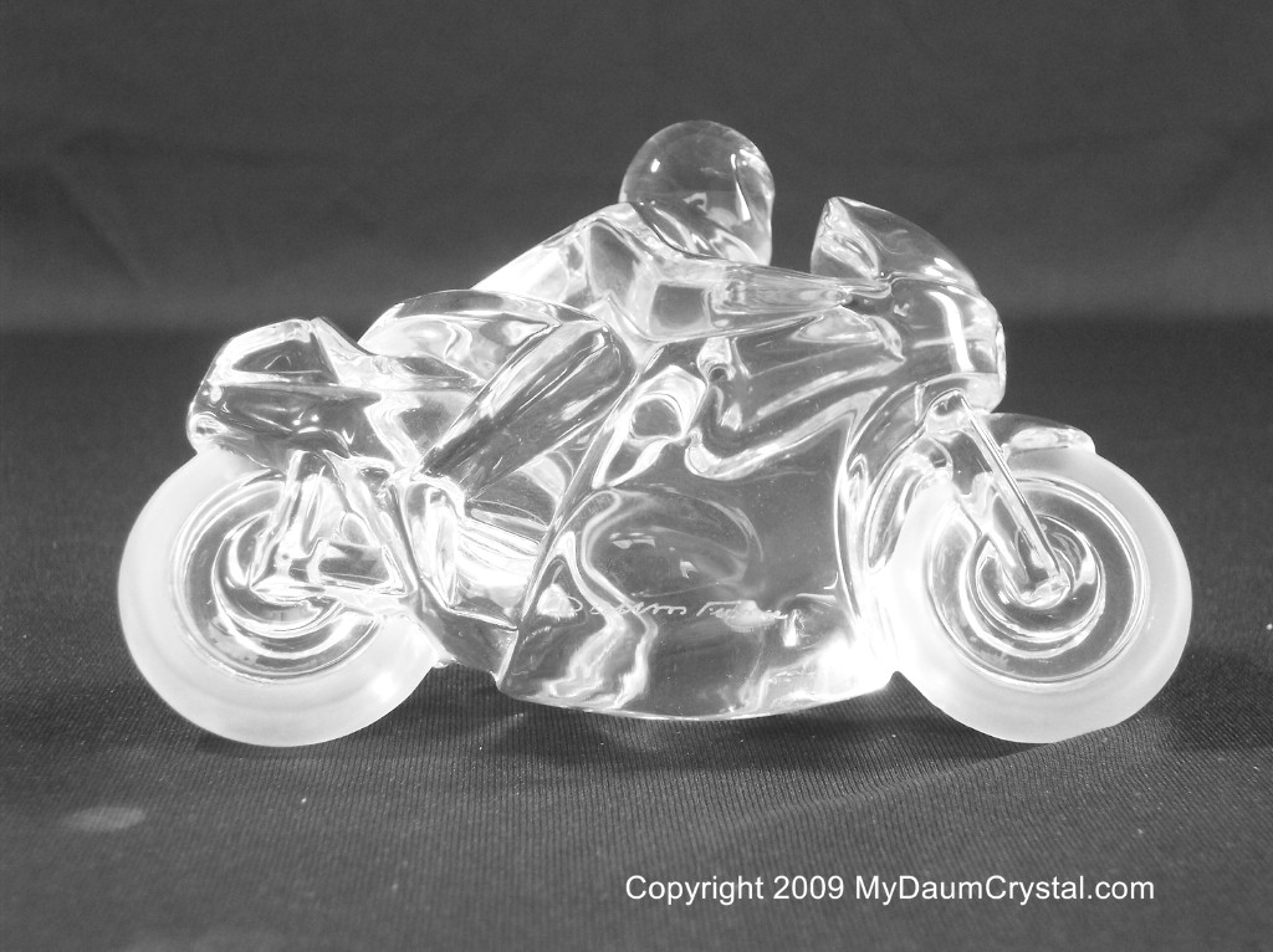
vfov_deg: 19.4
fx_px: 2792
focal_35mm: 76
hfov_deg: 25.7
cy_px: 476
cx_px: 636
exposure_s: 1/10
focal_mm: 16
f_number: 3.8
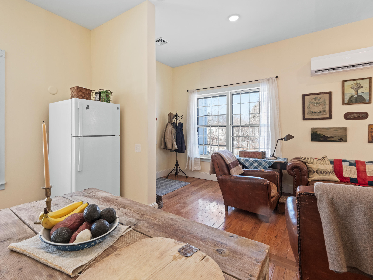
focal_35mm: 17
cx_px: 161
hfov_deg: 90.5
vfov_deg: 74.7
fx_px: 183
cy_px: 137
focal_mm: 10.1
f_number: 8
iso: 500
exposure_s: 1/10
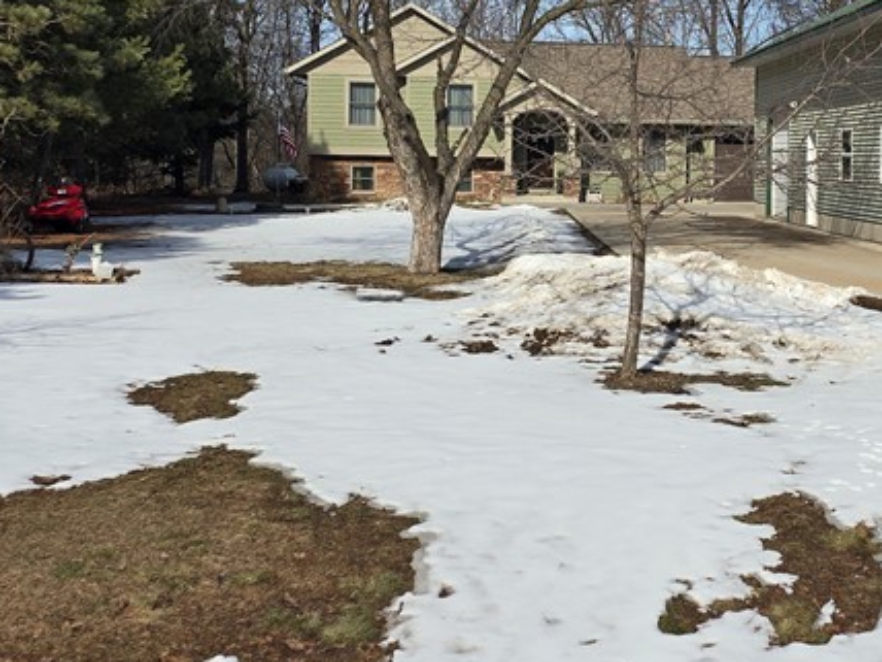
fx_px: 1401
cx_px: 719
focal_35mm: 55
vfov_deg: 26.4
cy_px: 210
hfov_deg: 33.8
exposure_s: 1/1429
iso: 12
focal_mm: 6.3
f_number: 1.7
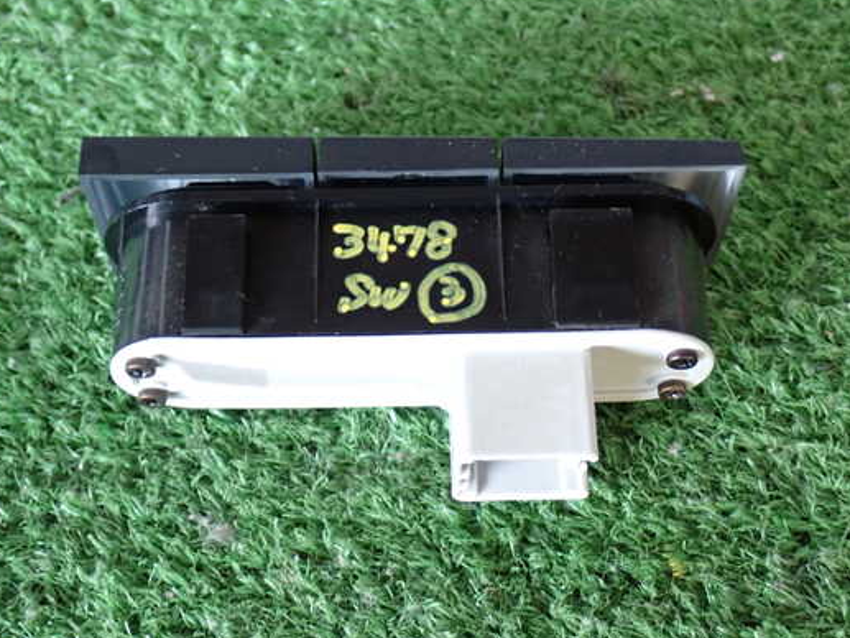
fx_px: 1425
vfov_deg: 25.2
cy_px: 319
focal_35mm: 58
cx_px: 416
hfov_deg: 33.2
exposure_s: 1/50
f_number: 3.2
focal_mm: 9.01
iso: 800
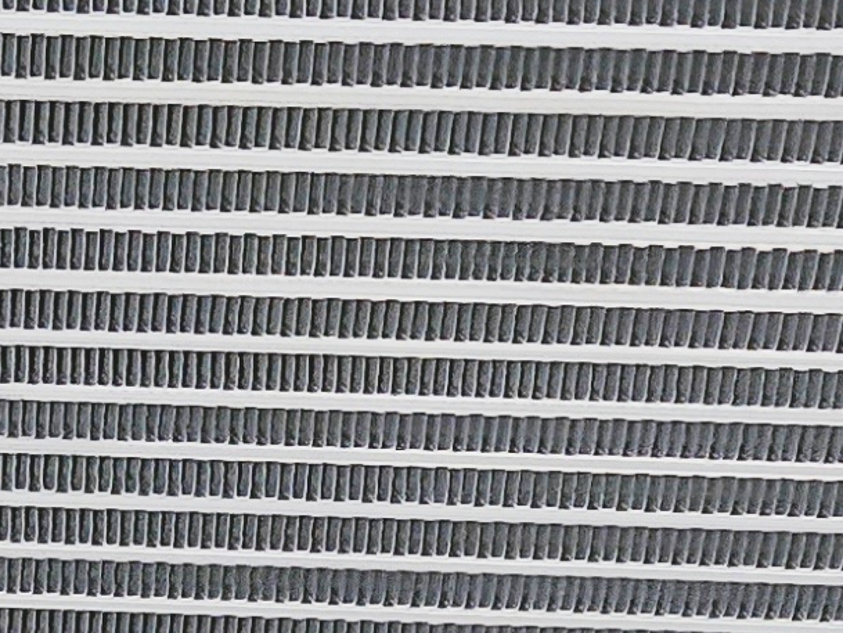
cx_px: -248
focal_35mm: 151
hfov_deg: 12.7
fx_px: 3678
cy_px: 514
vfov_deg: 9.8
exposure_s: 1/67
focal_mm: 5.4
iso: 1250
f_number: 1.8
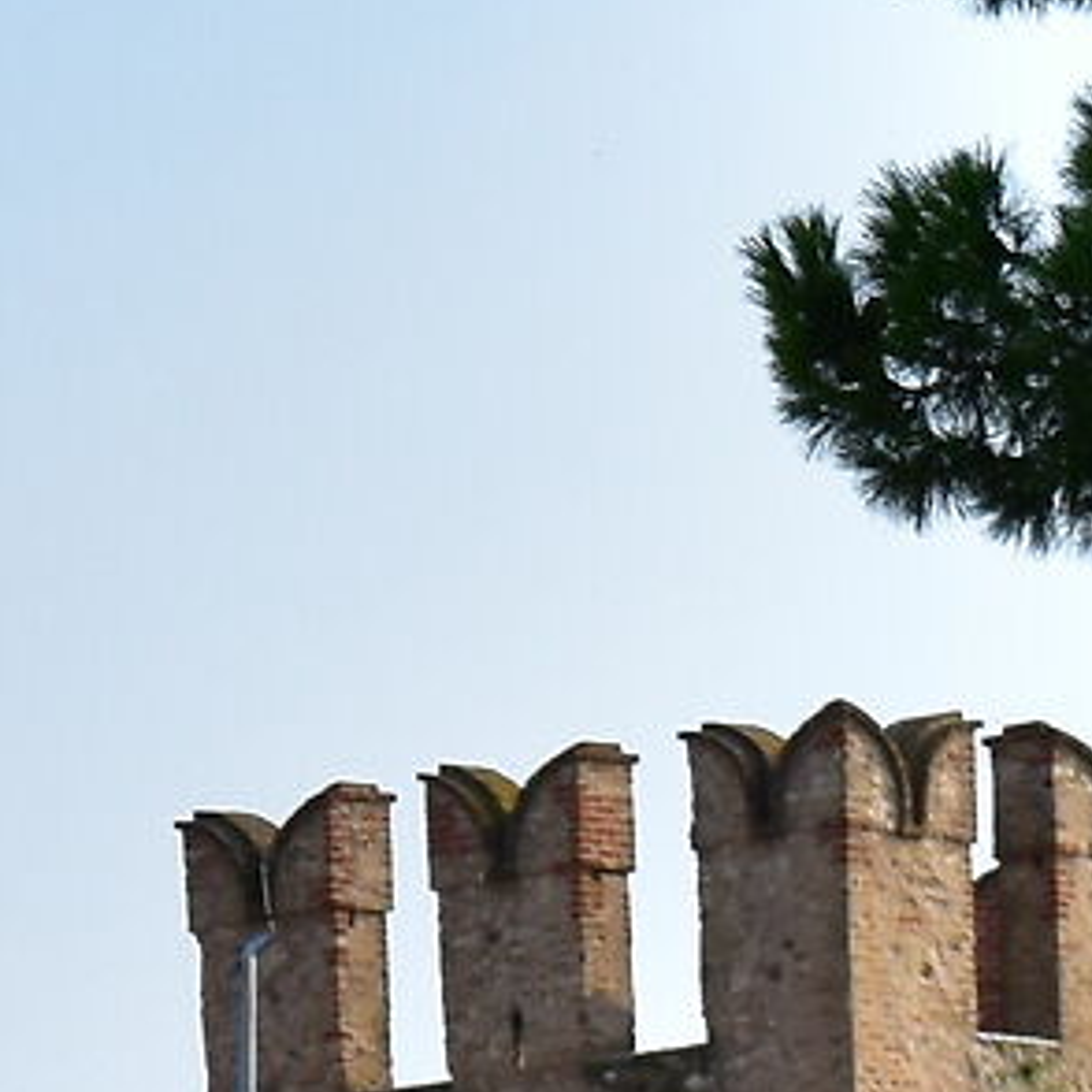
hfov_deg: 4.8
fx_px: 12634
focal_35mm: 354
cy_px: 1081
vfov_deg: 4.9
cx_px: -1489
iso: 360
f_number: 11
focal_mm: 34
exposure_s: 1/500
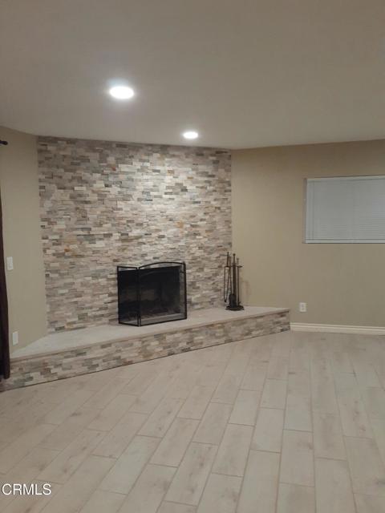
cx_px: 192
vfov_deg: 65.3
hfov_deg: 51.4
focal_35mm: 27
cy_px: 256
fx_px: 400
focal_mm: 3.6
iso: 320
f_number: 1.9
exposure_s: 1/60
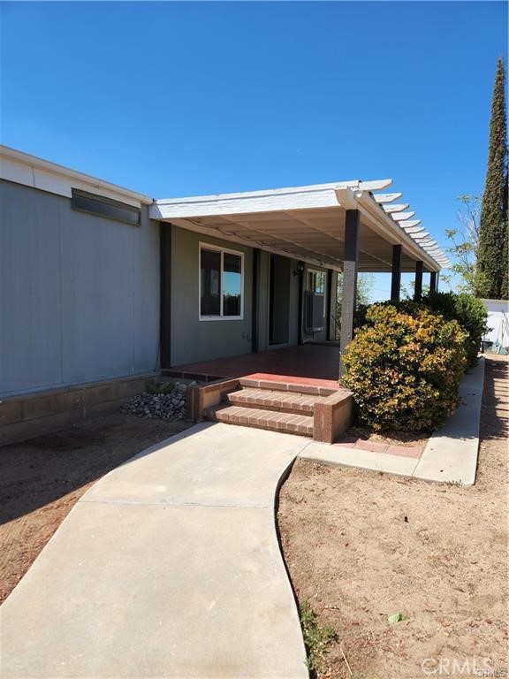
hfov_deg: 58.9
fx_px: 451
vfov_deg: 73.9
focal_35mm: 23
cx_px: 254
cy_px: 340
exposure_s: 1/1167
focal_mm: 5.4
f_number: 1.8
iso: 20
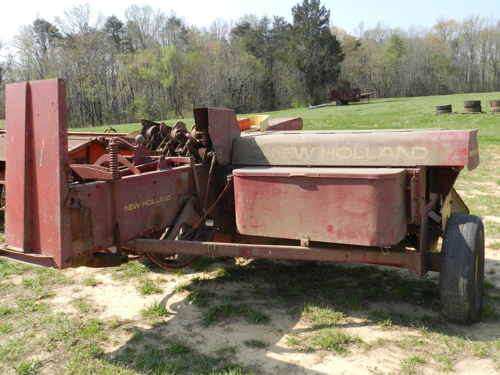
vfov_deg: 44.2
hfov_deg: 56.8
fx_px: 462
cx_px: 250
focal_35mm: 32
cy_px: 188
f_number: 3.7
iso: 160
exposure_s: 1/800
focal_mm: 5.6
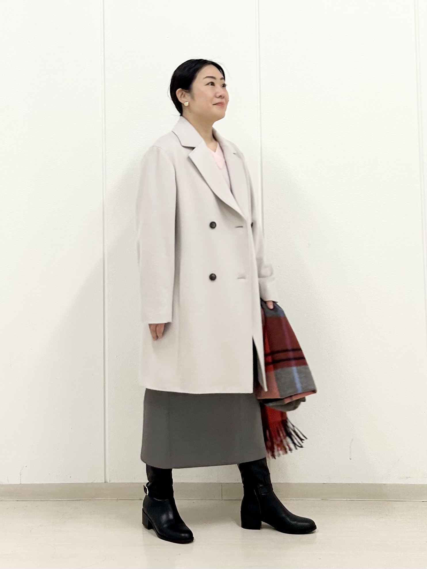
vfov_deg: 67.3
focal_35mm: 26
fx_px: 428
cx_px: 214
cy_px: 284
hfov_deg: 53.1
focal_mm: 5.7
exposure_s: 1/60
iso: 80
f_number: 1.5
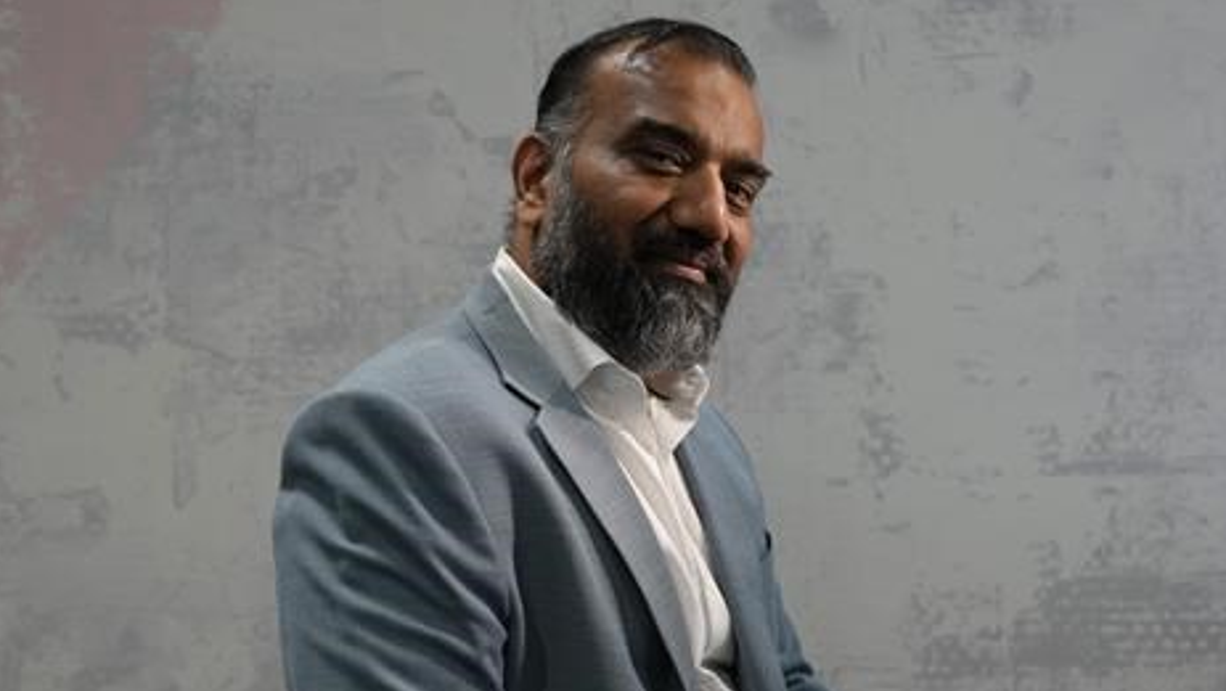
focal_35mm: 47
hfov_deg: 43.7
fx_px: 1529
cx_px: 628
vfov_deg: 25.2
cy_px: 520
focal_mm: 32
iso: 1600
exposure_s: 1/200
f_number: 2.8
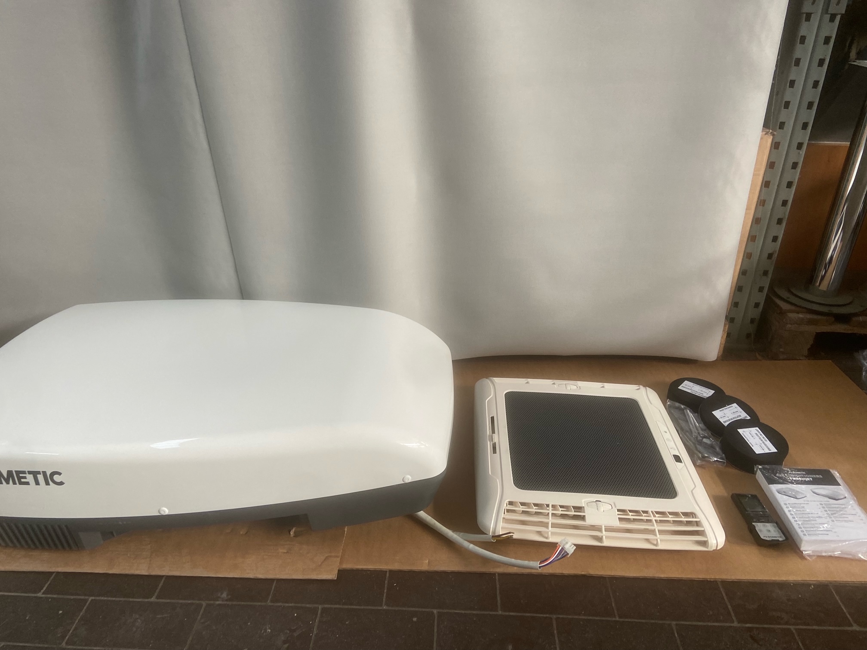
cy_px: 325
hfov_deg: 67.3
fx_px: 651
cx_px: 434
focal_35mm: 26
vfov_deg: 53.1
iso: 100
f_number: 1.8
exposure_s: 1/100
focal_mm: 4.25
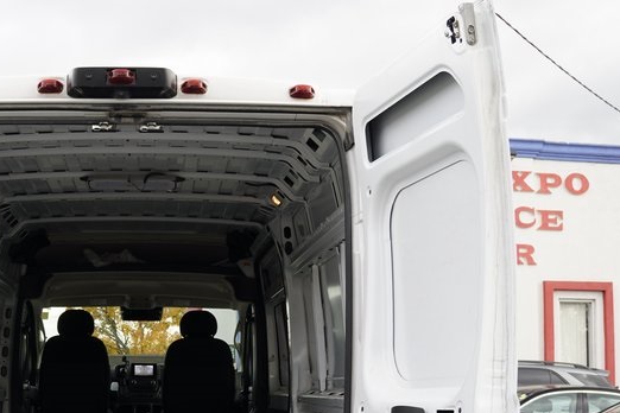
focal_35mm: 53
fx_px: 913
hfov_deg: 36.2
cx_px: 122
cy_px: 367
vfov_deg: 24.8
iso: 100
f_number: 4
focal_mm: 18
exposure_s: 1/60
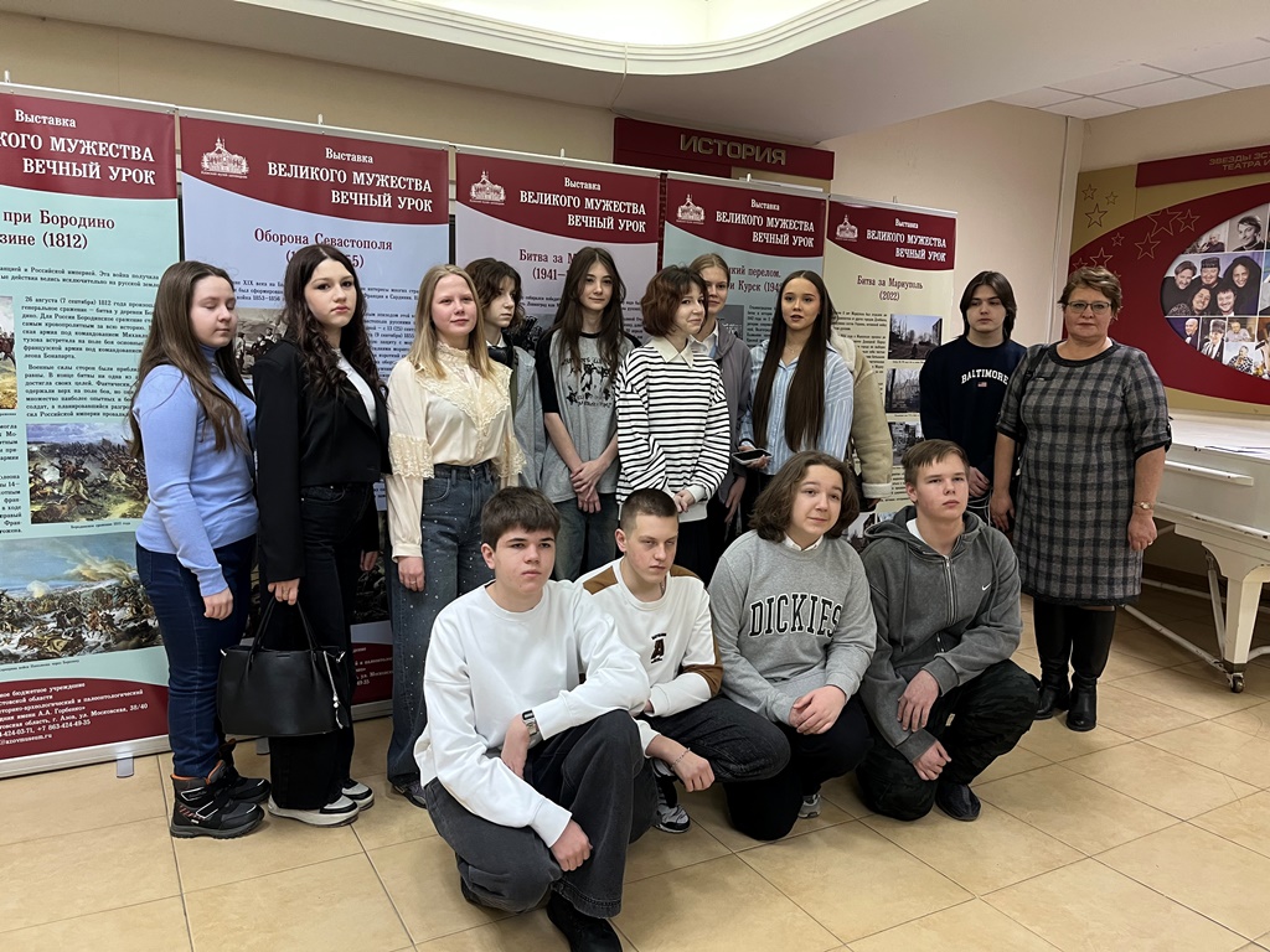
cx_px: 635
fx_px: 954
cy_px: 476
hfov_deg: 67.3
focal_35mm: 26
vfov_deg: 53.1
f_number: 1.6
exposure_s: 1/50
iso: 200
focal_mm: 5.1
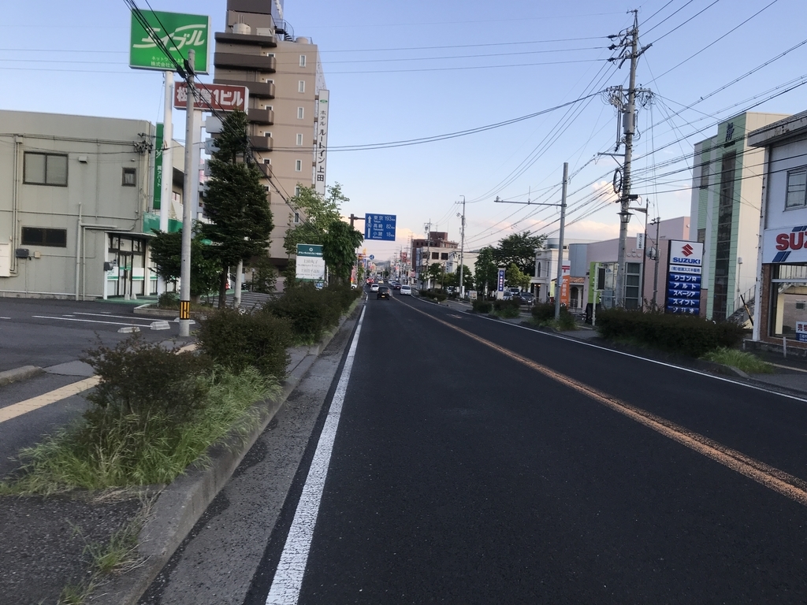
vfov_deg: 49.7
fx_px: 653
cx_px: 404
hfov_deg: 63.4
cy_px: 302
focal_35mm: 28
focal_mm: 3.99
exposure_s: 1/538
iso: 20
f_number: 1.8
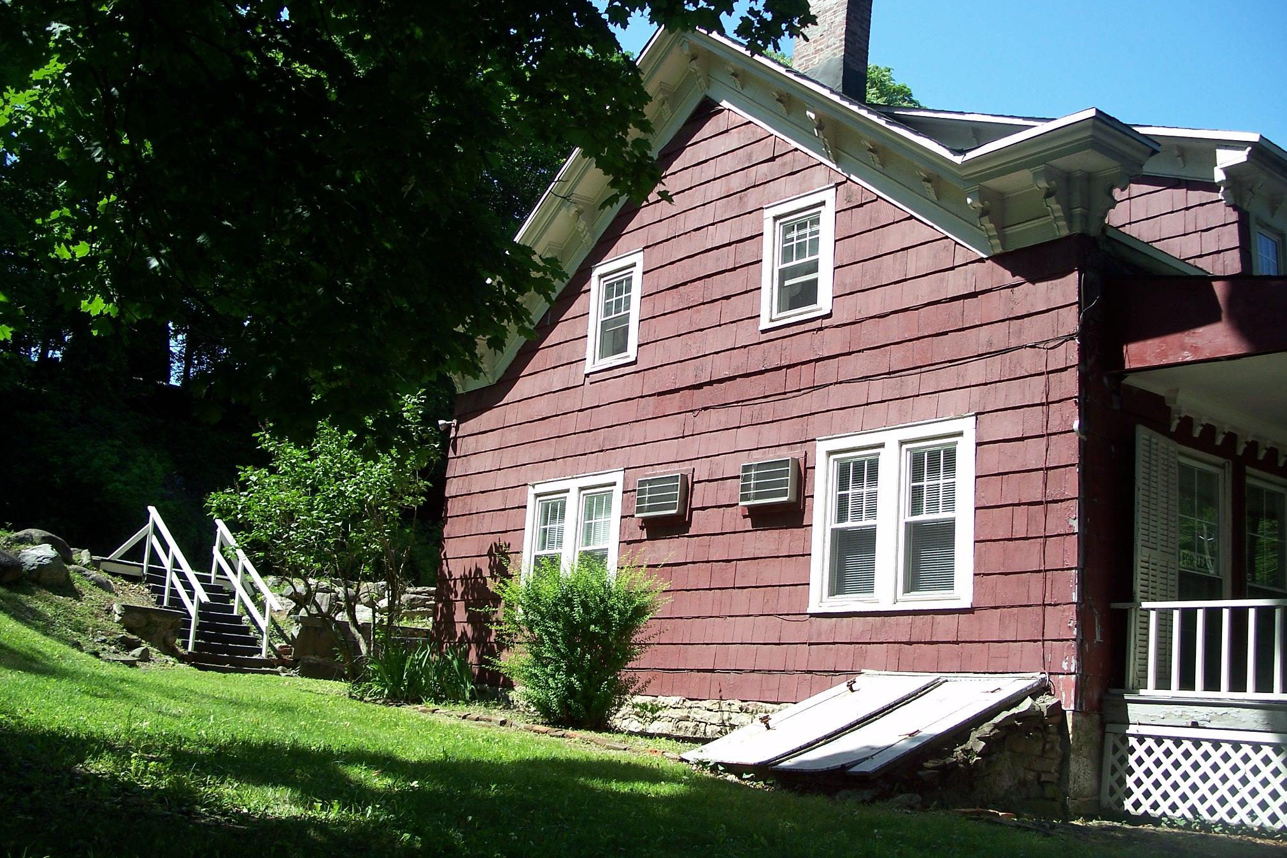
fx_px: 1394
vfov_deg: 34.2
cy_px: 440
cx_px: 648
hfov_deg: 49.6
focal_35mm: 39
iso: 64
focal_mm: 7.8
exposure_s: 1/400
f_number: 2.8
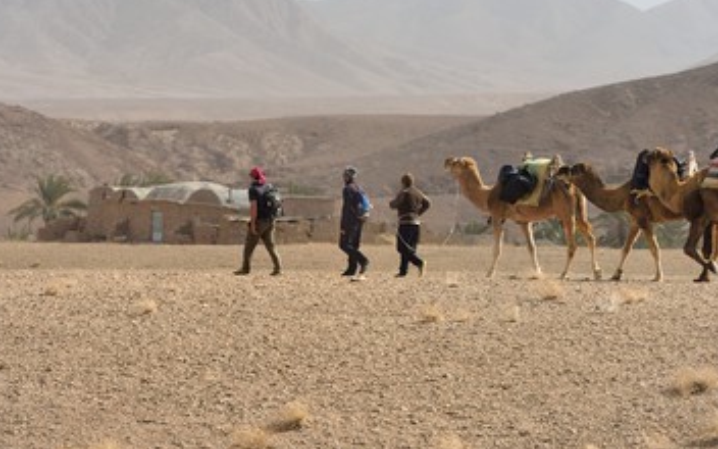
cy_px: 176
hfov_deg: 8.6
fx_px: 4755
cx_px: 400
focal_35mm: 243
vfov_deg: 5.4
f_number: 8
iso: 200
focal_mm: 200
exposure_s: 1/500
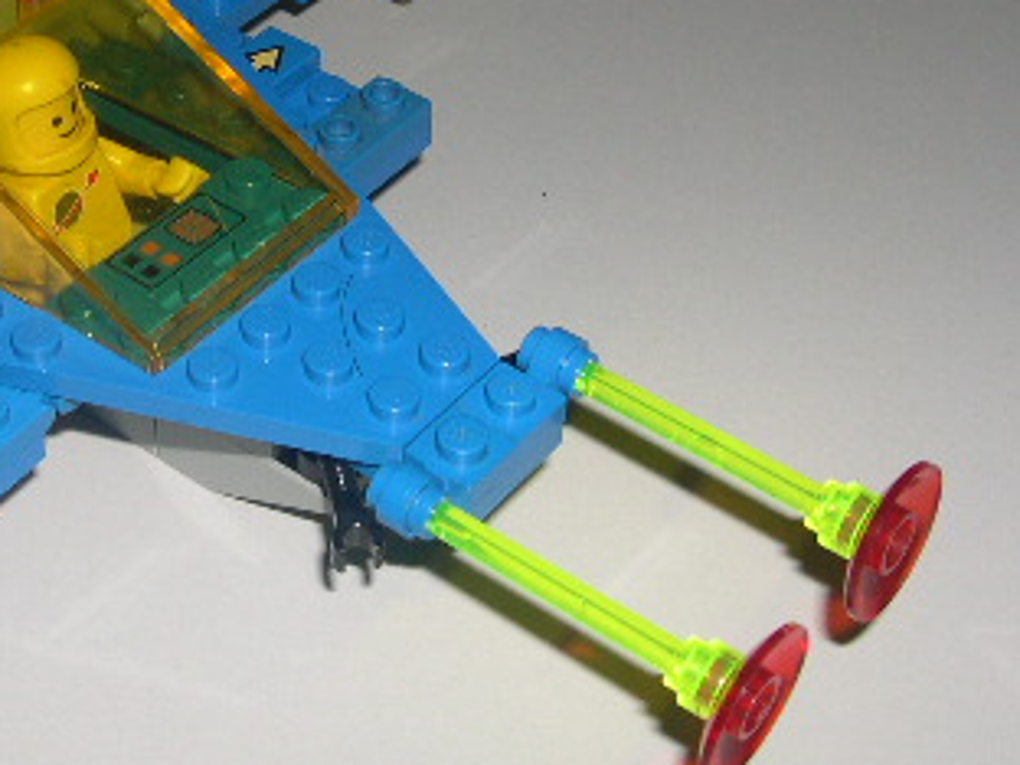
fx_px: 2298
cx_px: 144
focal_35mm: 78
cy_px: 212
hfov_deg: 24.4
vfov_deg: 18.8
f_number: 7.6
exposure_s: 1/60
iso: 100
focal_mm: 8
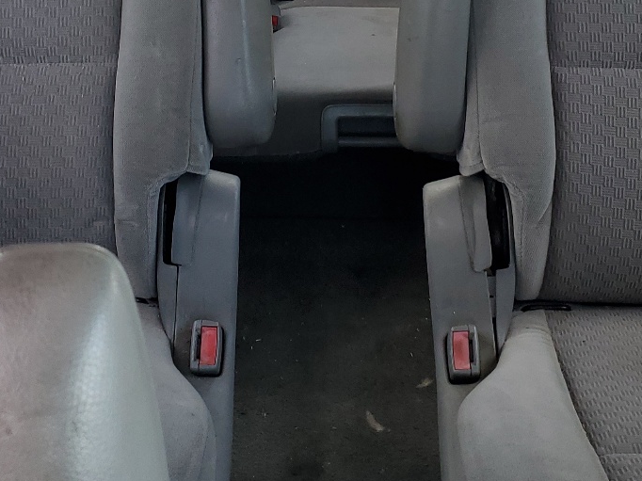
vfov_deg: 23.1
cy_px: 4
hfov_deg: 31.7
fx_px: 1131
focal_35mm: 61
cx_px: 338
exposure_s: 1/120
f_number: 1.5
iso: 53
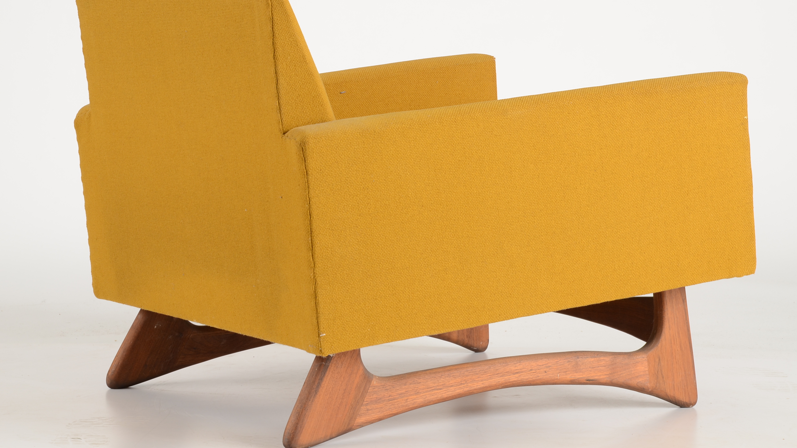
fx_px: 2325
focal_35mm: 110
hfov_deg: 19.5
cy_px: 199
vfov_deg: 11.0
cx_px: 399
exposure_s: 1/125
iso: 200
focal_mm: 70
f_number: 11
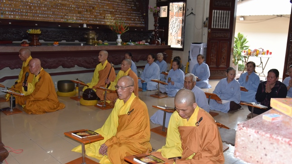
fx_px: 256
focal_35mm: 33
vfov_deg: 35.6
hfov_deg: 59.5
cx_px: 147
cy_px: 82
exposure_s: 1/60
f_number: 4.5
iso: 640
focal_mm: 31
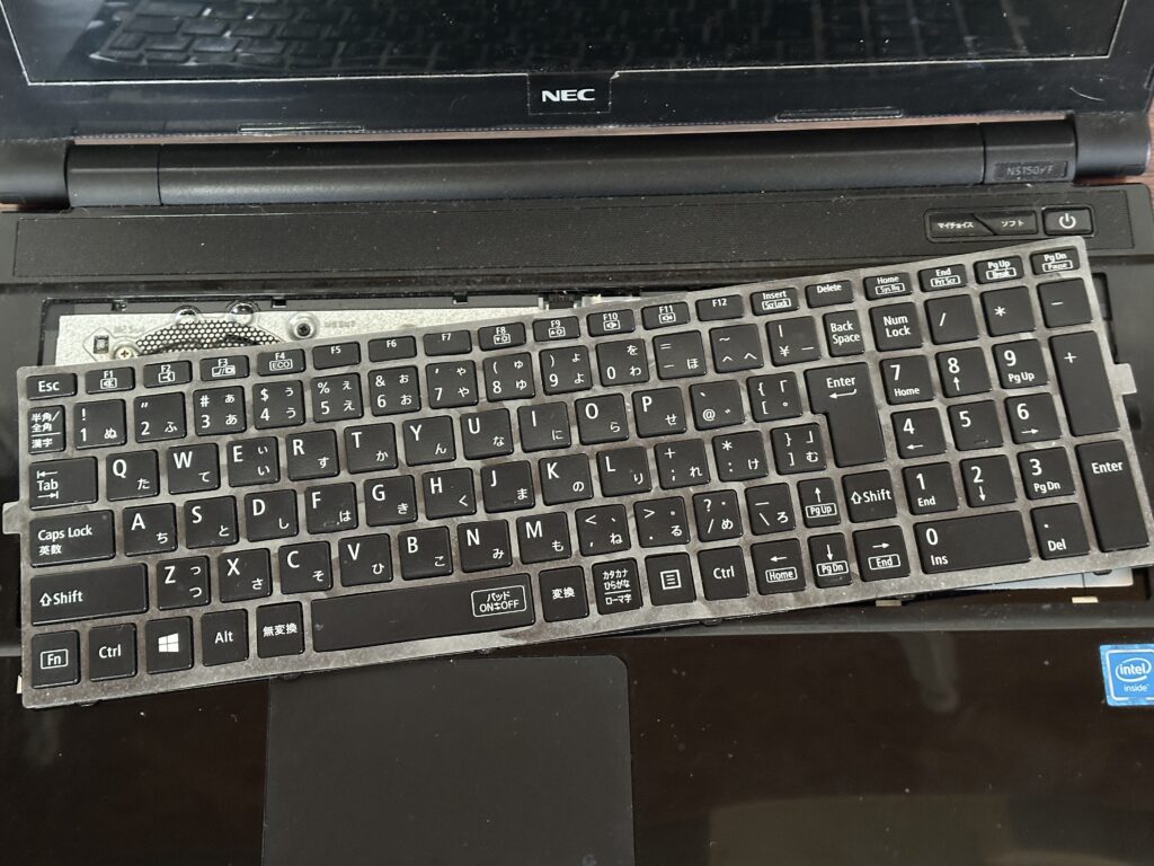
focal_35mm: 48
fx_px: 1600
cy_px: 433
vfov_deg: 30.3
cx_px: 577
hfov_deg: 39.7
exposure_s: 1/20
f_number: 1.78
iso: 640
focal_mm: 6.86
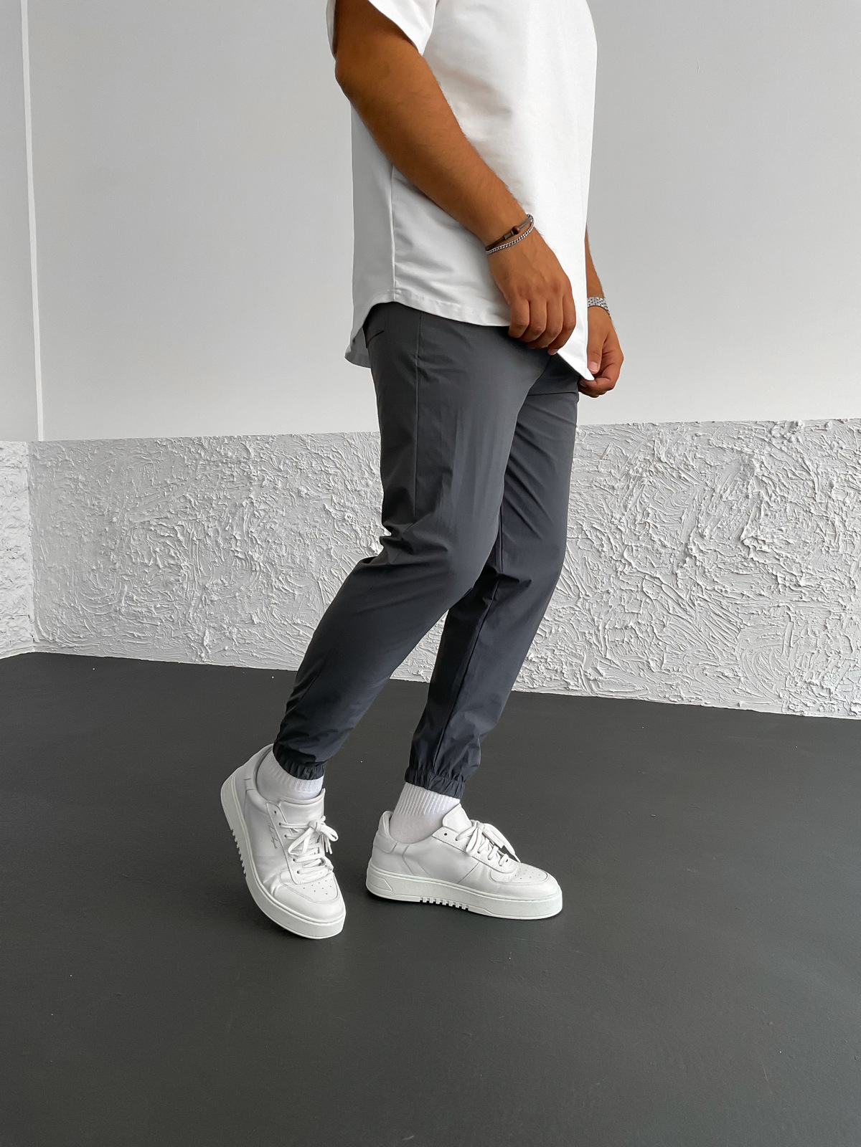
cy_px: 574
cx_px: 430
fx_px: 962
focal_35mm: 29
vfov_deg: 61.7
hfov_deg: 48.2
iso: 50
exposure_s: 1/120
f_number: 1.8
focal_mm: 3
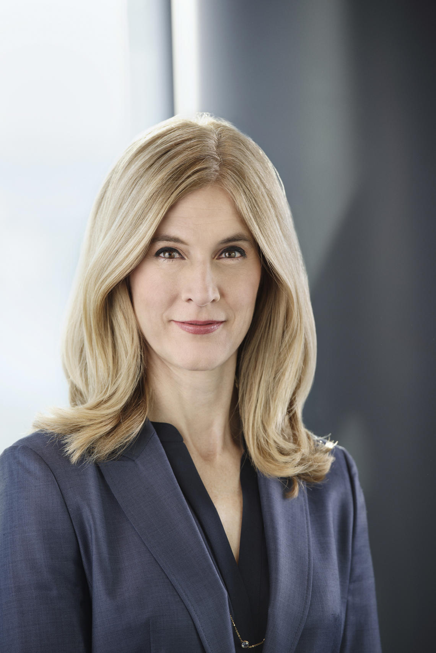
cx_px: 218
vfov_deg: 11.1
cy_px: 326
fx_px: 3358
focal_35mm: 185
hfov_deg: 7.4
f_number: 4
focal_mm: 185
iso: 125
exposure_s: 1/80
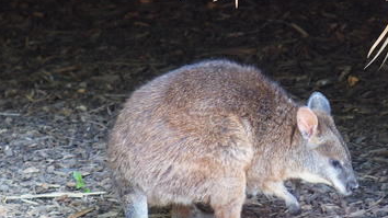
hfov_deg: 6.4
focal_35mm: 335
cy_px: 91
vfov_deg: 3.6
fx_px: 3446
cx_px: 205
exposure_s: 1/125
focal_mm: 51.4
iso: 500
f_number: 2.8
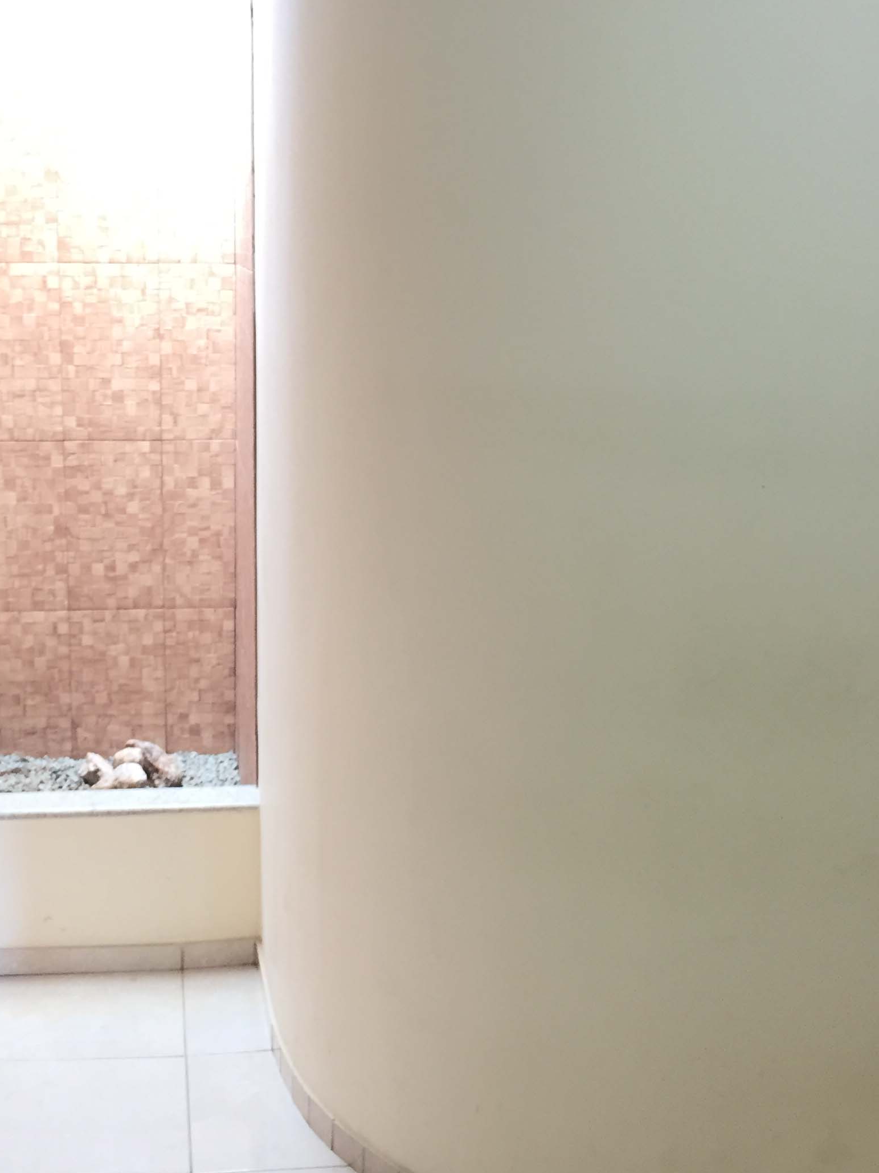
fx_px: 1558
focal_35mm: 46
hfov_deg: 31.2
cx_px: 273
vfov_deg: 41.2
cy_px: 564
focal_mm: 4.15
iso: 100
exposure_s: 1/30
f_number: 2.2
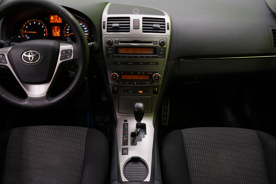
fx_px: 245
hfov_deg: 58.7
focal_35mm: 32
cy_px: 89
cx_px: 134
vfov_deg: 41.1
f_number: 6.3
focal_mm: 29
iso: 400
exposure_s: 1/10
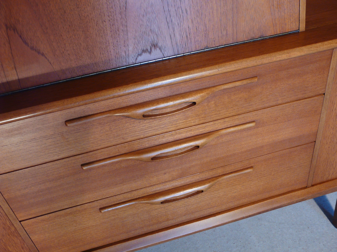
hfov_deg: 58.4
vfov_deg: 45.4
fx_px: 302
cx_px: 168
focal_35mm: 31
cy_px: 126
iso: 160
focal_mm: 5
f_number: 2.8
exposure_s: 1/30
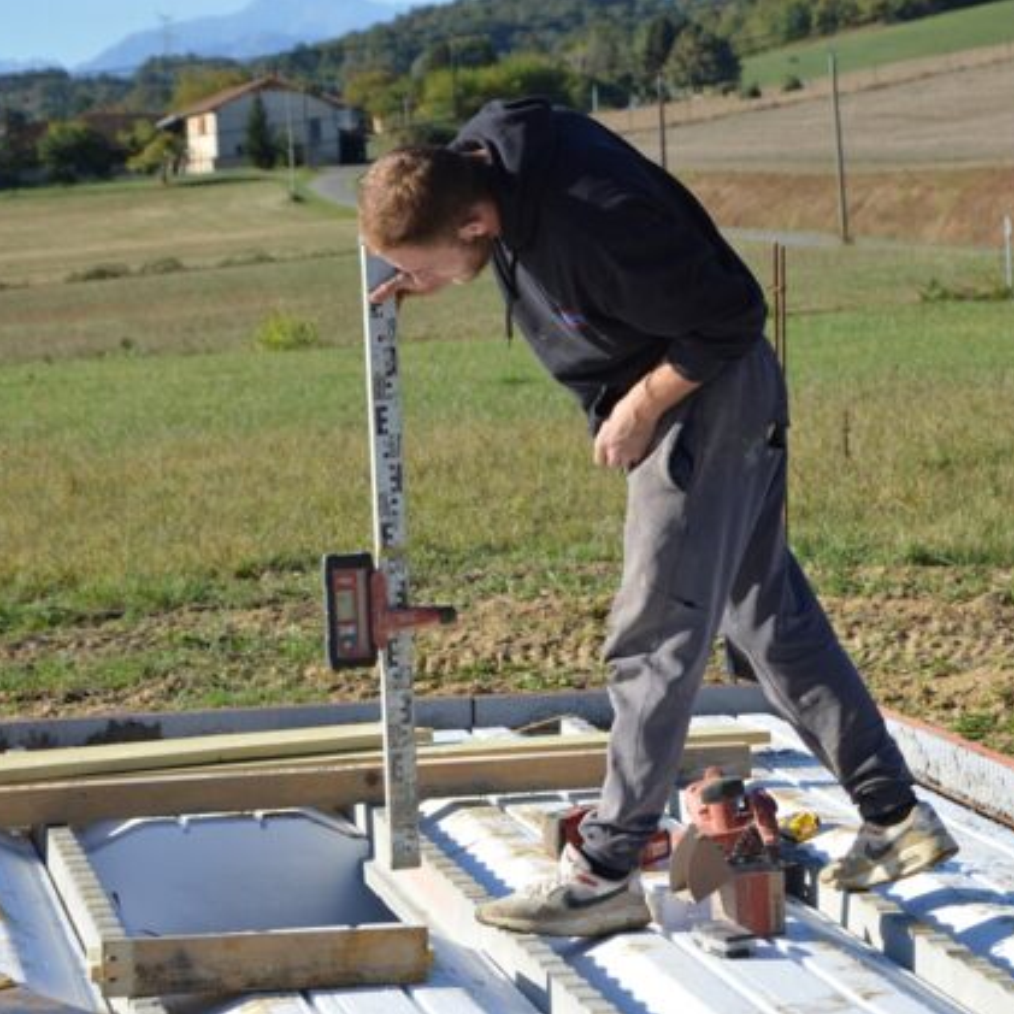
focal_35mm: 120
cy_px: 507
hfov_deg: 14.5
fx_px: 3977
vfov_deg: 14.5
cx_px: 665
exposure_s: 1/250
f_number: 8
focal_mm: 62
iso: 100
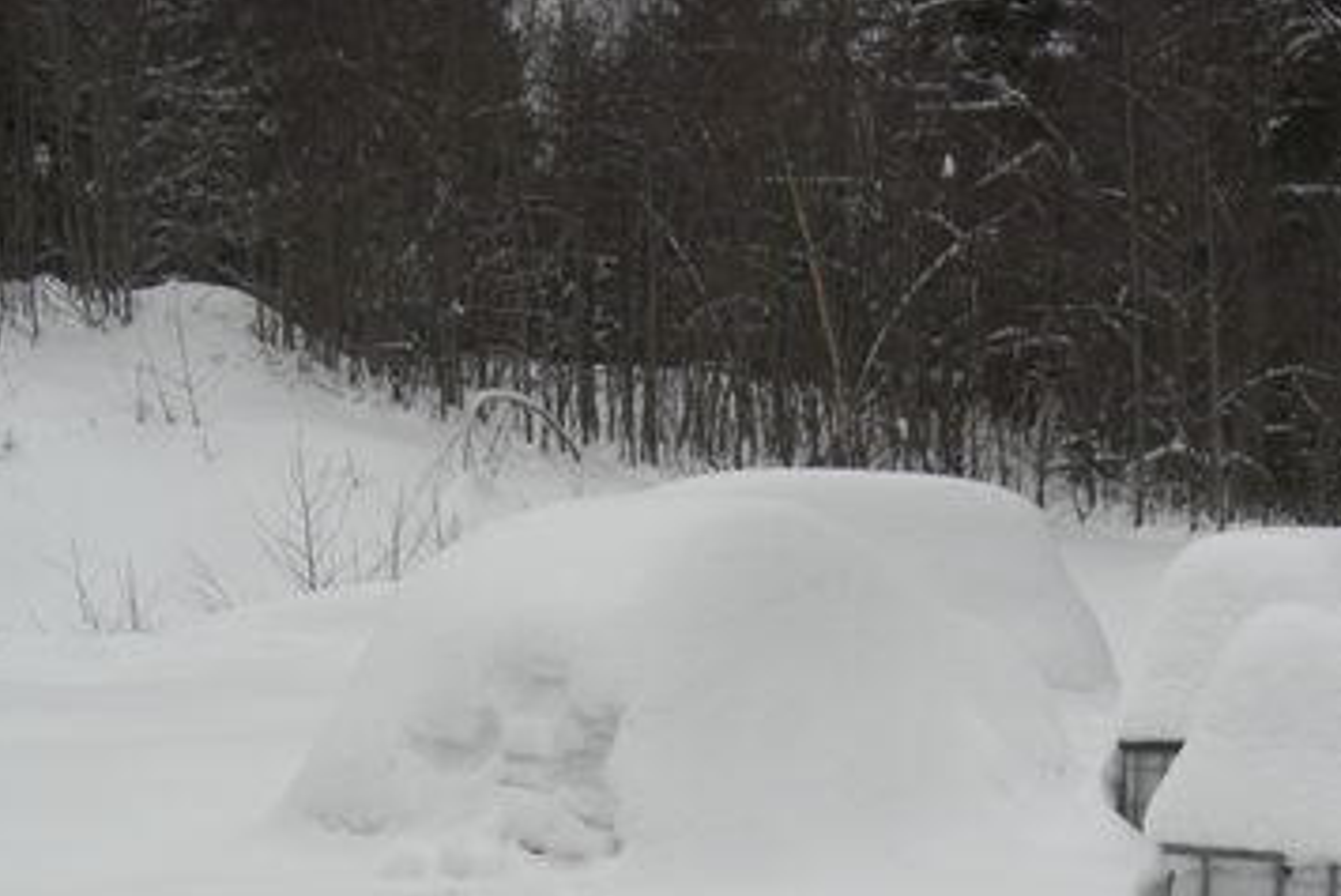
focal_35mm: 71
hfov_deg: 28.4
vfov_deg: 18.7
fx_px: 2647
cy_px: 900
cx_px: 644
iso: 80
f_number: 4
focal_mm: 7.9
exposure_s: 1/640
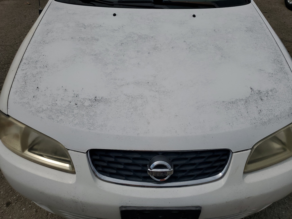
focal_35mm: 26
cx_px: 146
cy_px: 110
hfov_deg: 67.3
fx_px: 219
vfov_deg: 53.1
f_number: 1.5
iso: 52
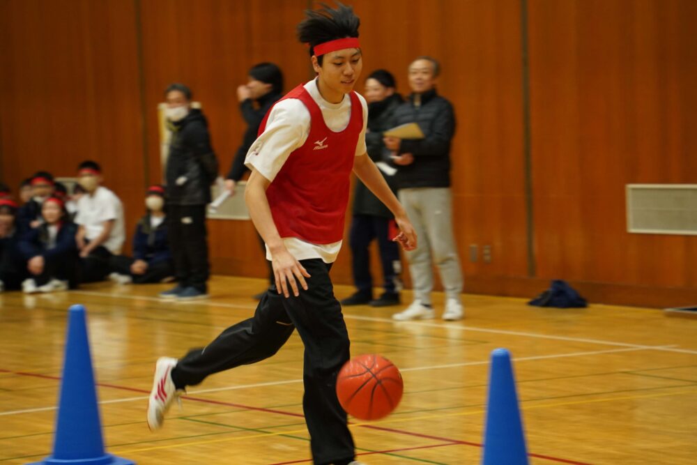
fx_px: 2866
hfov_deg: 13.9
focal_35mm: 148
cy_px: 232
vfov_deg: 9.3
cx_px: 348
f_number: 5.6
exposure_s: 1/160
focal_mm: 148
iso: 4000
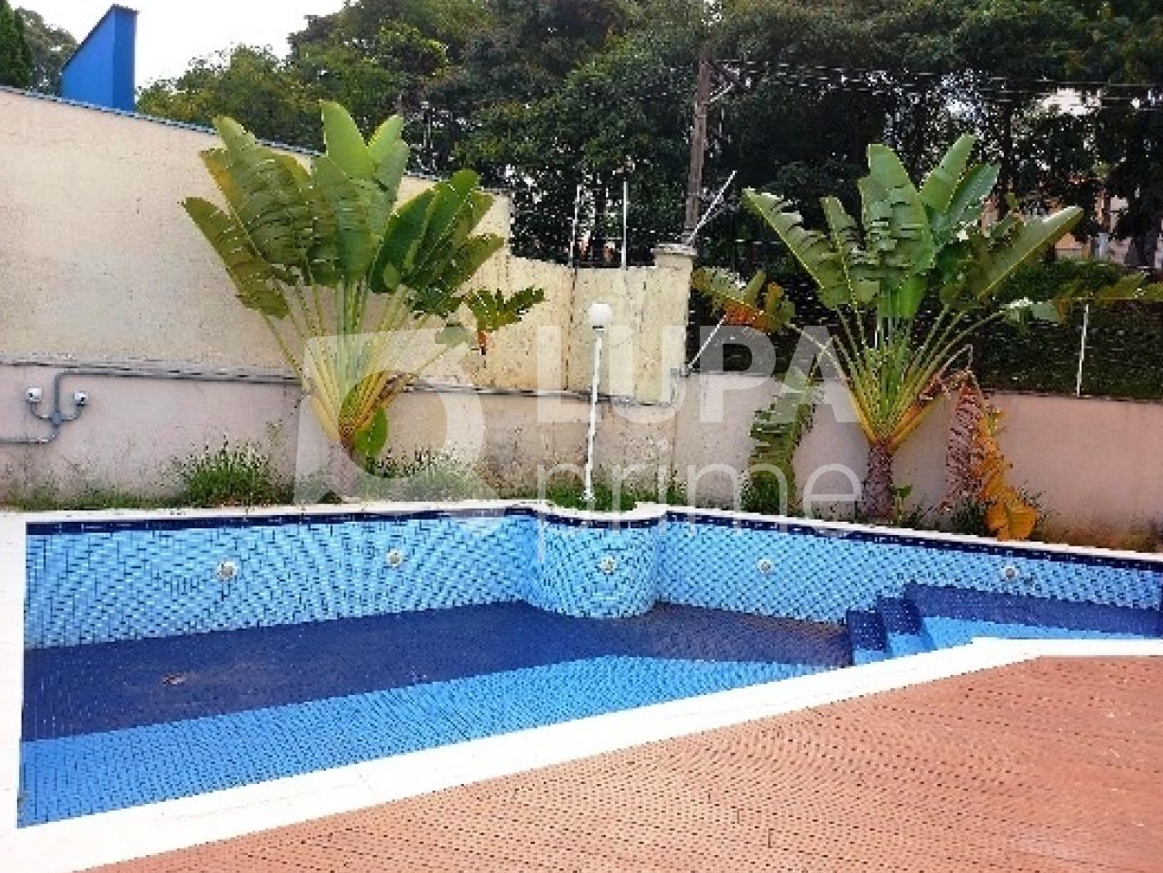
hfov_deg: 69.4
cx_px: 578
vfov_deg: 54.9
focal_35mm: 25
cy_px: 445
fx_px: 840
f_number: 1.8
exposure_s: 1/293
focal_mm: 5.23
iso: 32
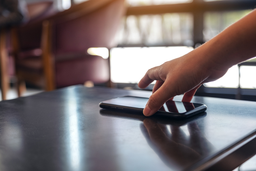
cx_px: 128
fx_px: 356
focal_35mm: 50
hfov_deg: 39.6
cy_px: 86
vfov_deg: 27.0
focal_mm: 33.2
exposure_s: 1/50
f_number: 2.8
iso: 200
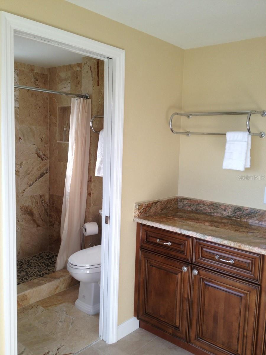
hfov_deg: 40.7
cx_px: 133
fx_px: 359
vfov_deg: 52.6
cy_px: 178
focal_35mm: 35
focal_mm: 4.28
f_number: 2.4
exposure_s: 1/120
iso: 64
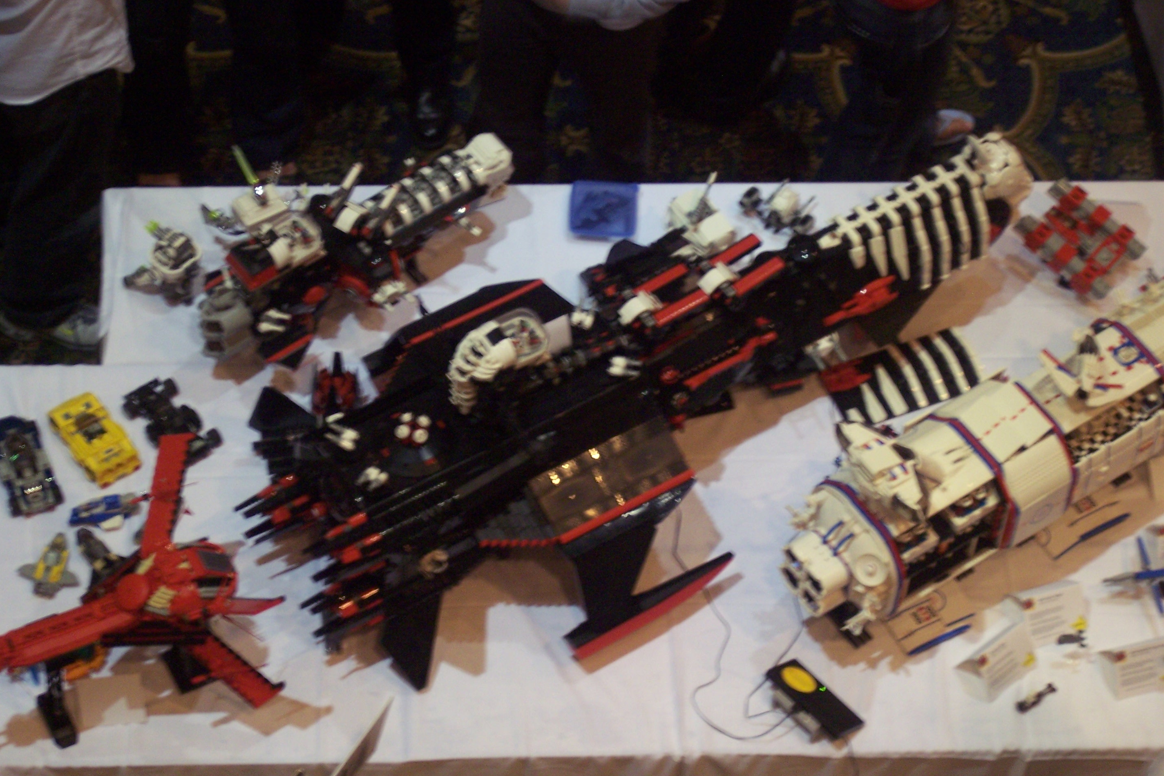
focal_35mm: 122
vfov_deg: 11.2
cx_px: 583
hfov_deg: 16.8
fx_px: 3944
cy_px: 342
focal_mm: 24
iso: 200
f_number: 4.8
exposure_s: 1/8
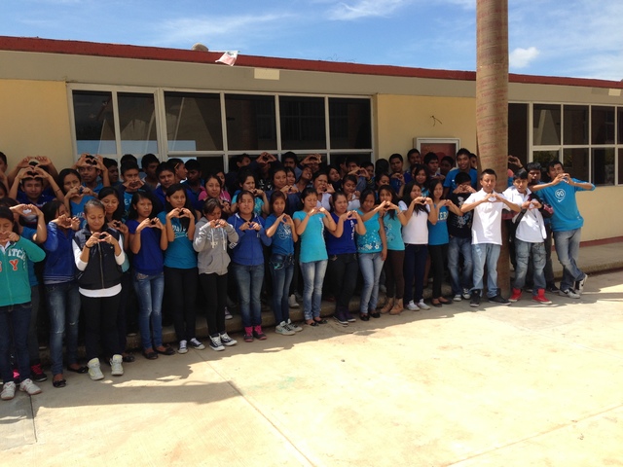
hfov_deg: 55.4
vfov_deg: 42.9
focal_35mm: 33
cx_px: 312
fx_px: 594
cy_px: 234
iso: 50
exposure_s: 1/1153
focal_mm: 4.13
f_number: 2.4
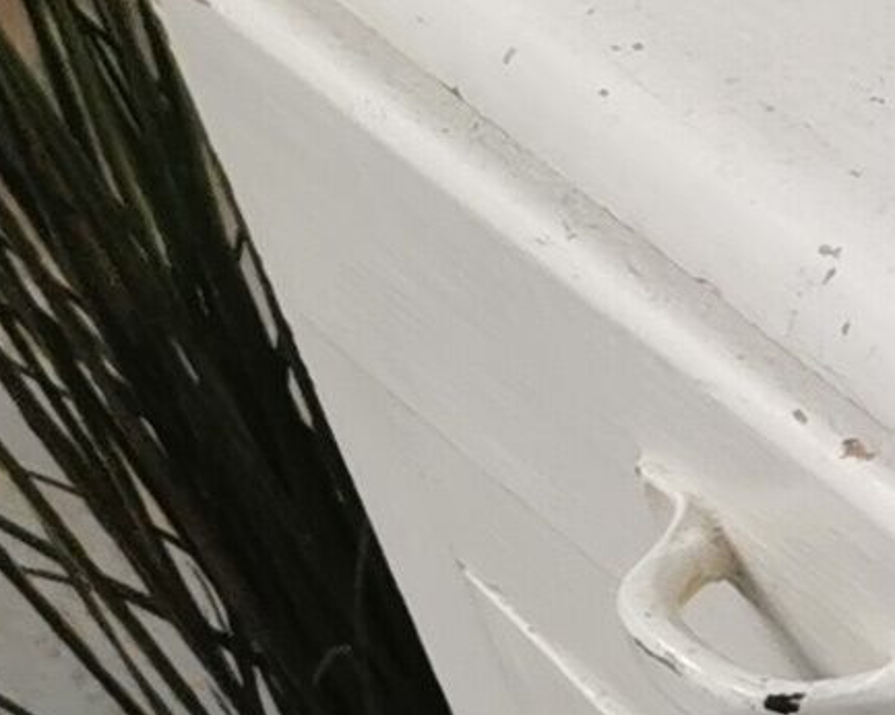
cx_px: 3380
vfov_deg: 6.9
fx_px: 5878
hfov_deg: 7.0
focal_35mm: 222
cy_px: 905
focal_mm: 5.58
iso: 50
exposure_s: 1/371
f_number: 1.8
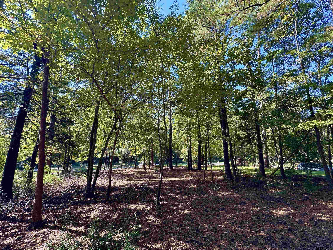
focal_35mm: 14
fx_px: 135
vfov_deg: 85.7
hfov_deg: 102.1
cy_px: 125
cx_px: 166
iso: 40
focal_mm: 2.22
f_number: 2.2
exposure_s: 1/196
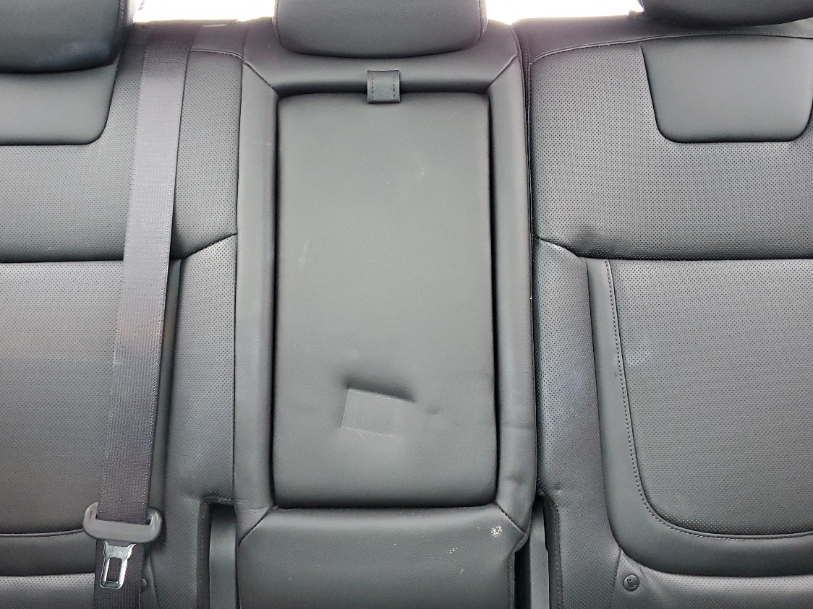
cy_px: 236
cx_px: 412
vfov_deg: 38.5
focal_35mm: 37
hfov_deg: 50.1
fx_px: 869
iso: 292
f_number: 1.5
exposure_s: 1/60.2
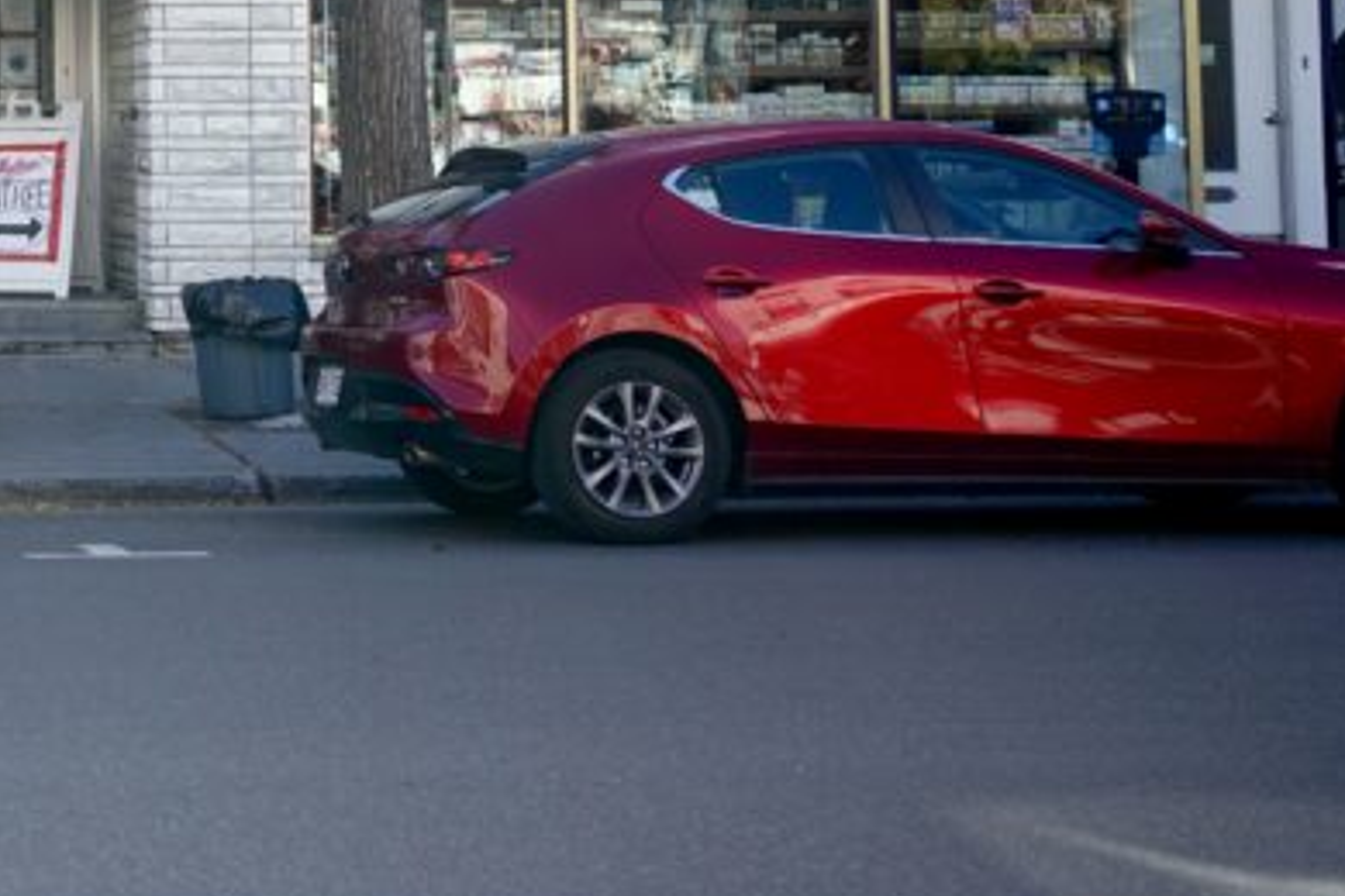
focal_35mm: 92
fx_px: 3437
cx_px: -345
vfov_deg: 14.5
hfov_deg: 20.5
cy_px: -136
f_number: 3.5
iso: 400
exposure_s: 1/640
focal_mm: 35
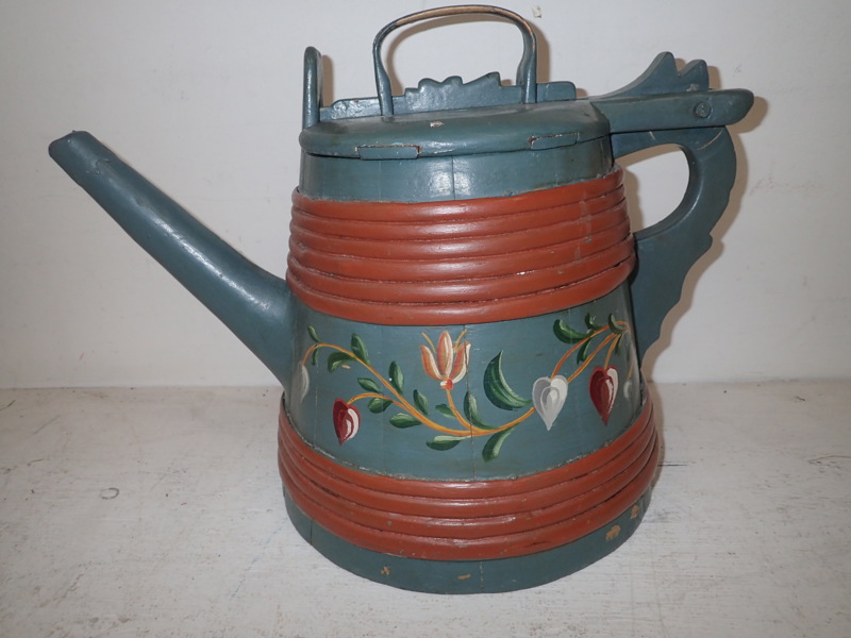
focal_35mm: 25
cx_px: 426
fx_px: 615
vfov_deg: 54.9
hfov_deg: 69.4
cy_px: 319
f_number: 5.6
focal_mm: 4.5
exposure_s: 1/30
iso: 125
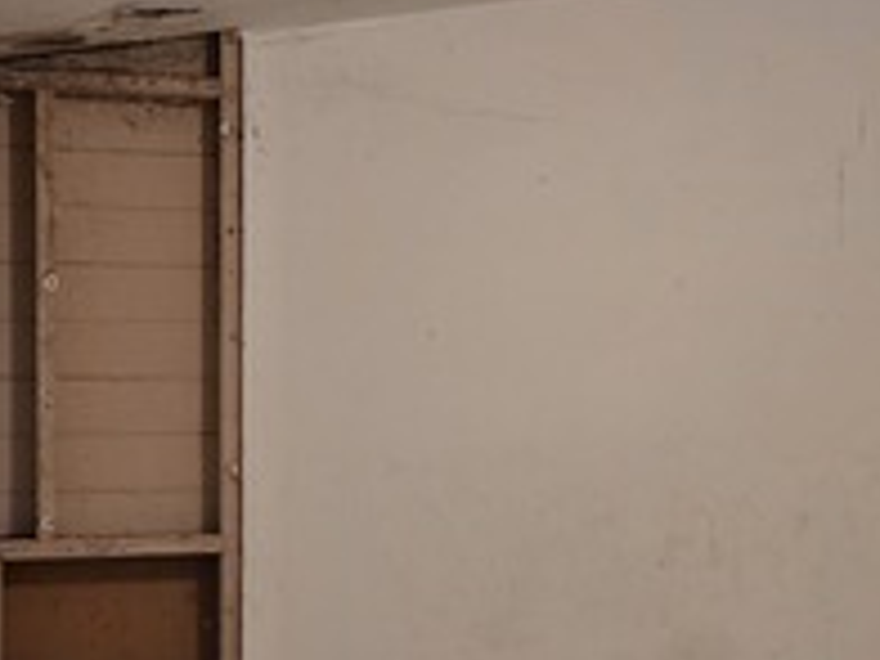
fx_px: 1907
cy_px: 449
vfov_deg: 19.6
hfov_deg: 25.8
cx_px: 629
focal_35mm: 75
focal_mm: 5.4
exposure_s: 1/120
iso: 640
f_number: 1.8
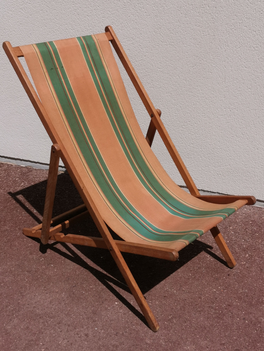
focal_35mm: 42
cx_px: 132
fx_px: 427
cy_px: 176
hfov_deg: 34.3
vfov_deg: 44.8
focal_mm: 5.58
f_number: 1.8
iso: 50
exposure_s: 1/5988
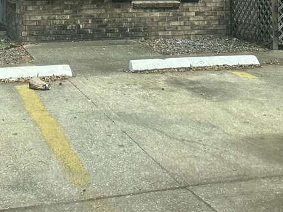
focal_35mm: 70
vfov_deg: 19.4
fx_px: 572
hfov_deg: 27.8
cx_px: 143
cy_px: -64
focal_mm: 6.86
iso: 80
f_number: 1.78
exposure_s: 1/489
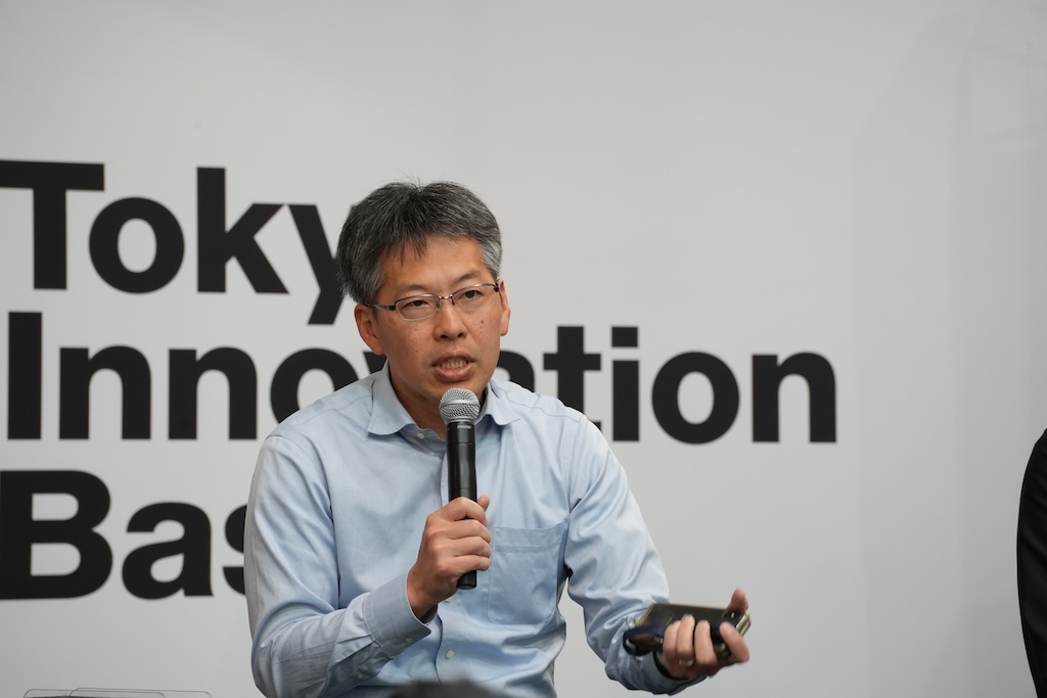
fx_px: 8726
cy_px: 349
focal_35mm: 300
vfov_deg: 4.6
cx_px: 524
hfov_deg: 6.9
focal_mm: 300
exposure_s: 1/50
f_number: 9
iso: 2500
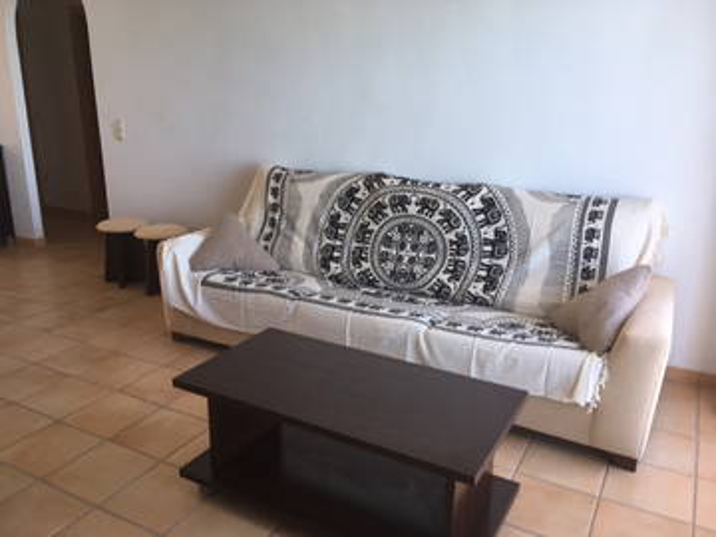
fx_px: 600
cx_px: 358
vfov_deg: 48.2
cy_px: 268
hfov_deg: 61.7
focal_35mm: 29
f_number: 2.2
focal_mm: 4.15
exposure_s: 1/50
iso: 32
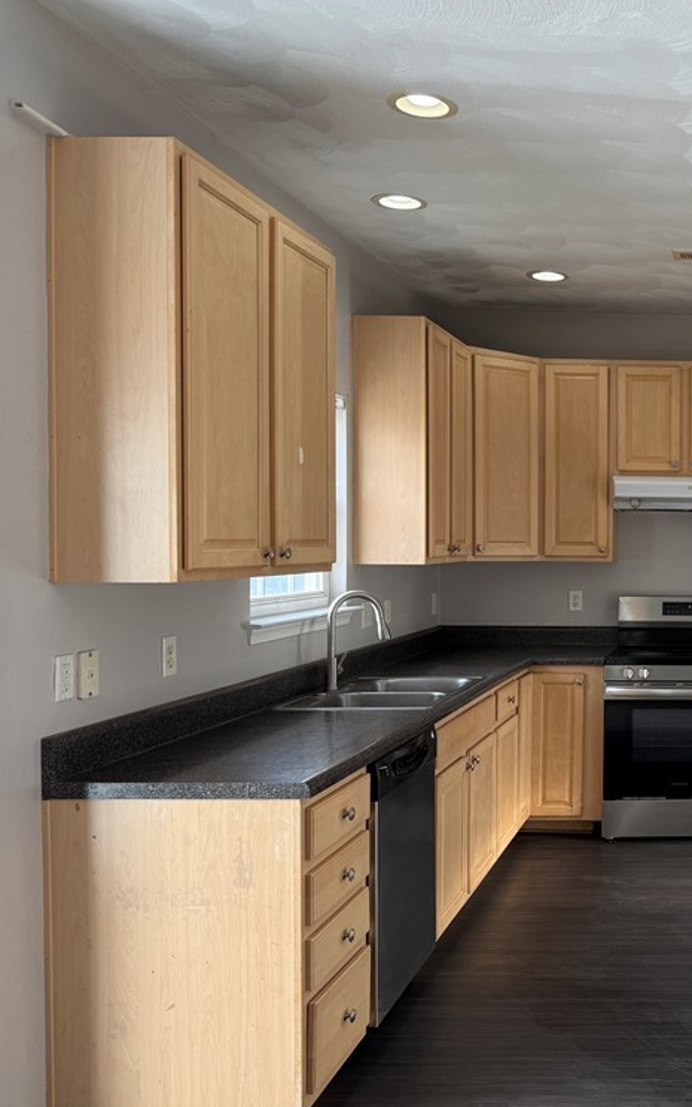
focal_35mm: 35
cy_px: 551
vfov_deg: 55.3
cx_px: 735
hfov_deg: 32.5
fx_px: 1056
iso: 80
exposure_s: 1/247
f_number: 1.78
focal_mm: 6.76
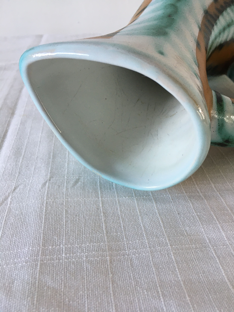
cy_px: 156
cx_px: 117
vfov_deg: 61.7
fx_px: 261
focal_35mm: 29
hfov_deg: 48.2
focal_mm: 4.15
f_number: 2.2
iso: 50
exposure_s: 1/33
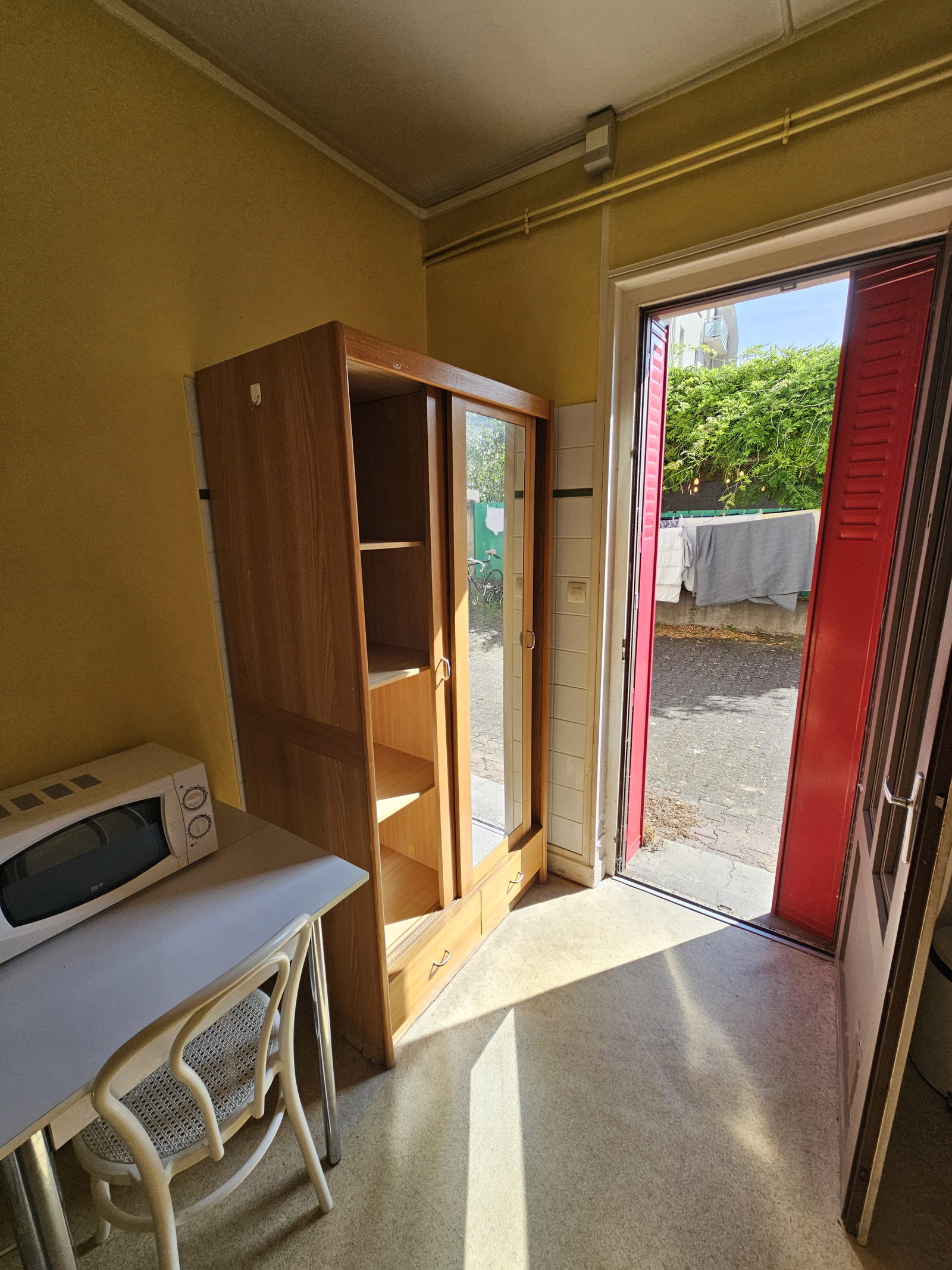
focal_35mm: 13
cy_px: 635
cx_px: 476
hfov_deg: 89.9
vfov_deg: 106.2
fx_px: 477
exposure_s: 1/407
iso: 50
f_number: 2.2
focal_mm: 2.2
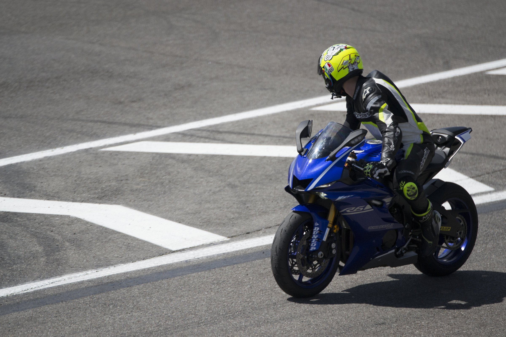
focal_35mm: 300
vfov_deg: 4.6
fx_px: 4216
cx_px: 253
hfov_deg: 6.9
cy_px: 168
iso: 200
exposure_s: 1/2000
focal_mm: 200
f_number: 2.8
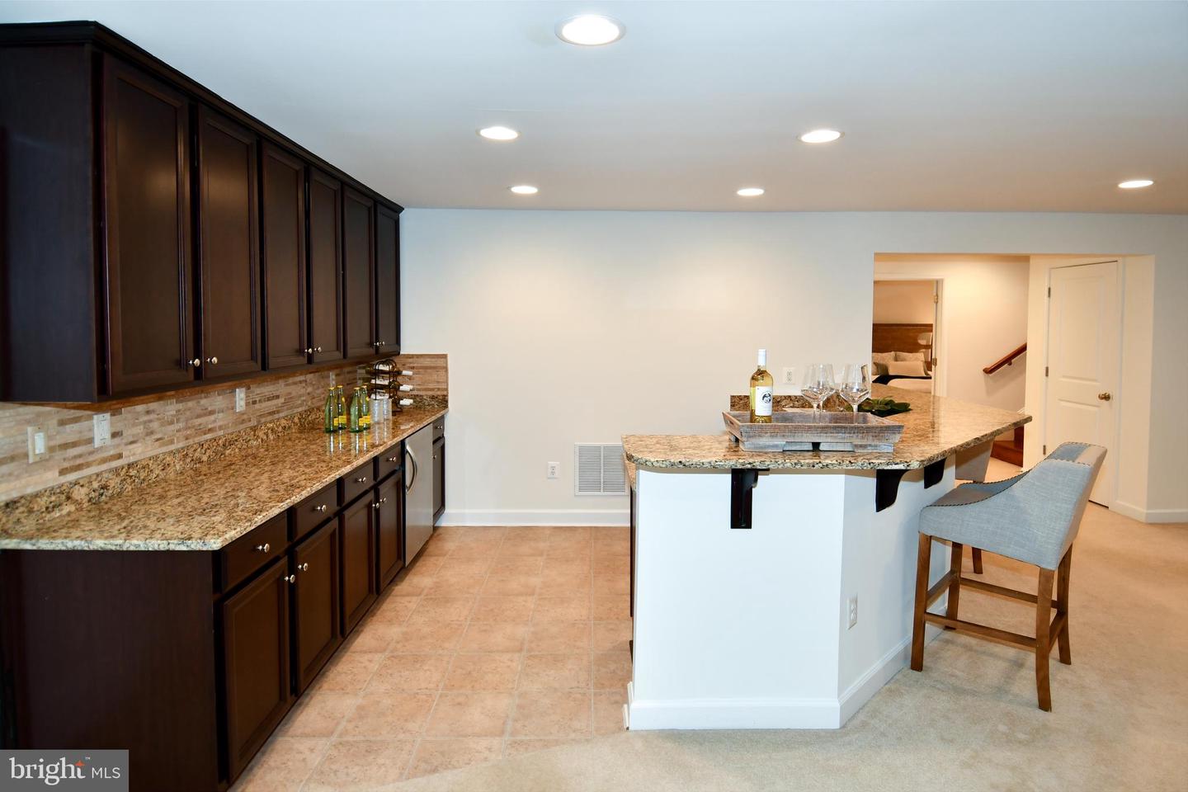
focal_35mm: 18
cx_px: 594
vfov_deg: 67.4
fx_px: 594
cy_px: 396
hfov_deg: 90.0
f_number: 4
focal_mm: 12
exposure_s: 1/60
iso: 500
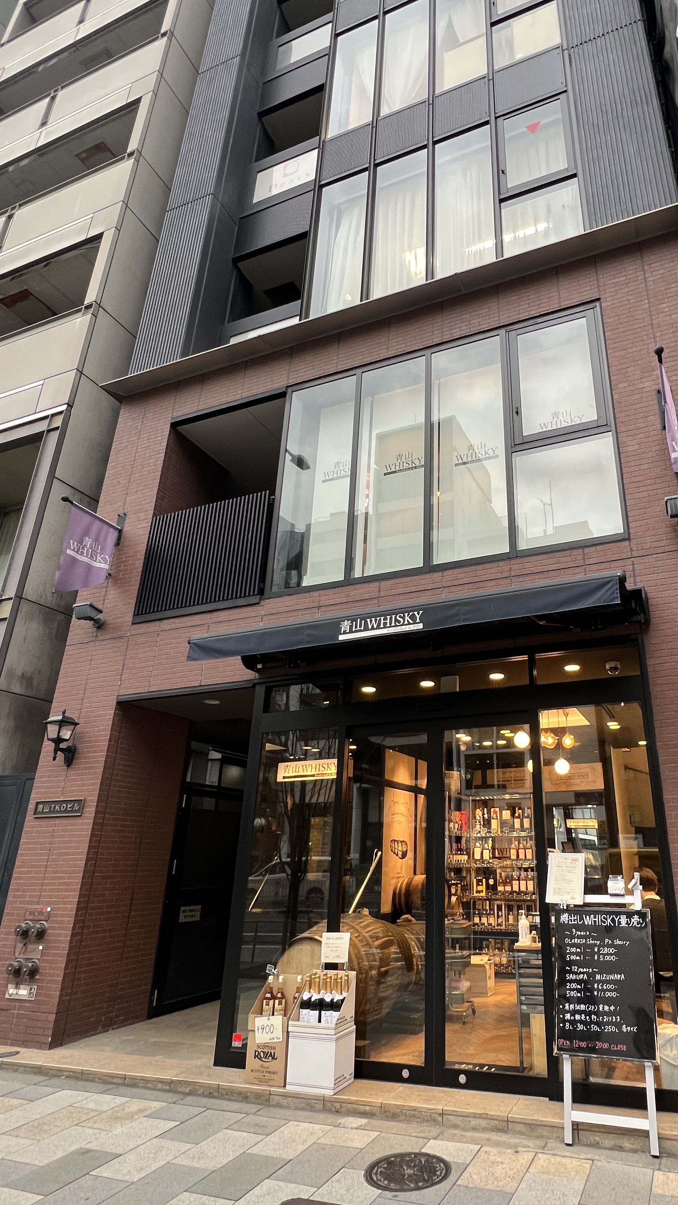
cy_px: 602
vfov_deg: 89.6
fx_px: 607
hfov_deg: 56.7
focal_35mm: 19
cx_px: 469
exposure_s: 1/100
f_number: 1.8
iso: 125
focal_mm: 1.57
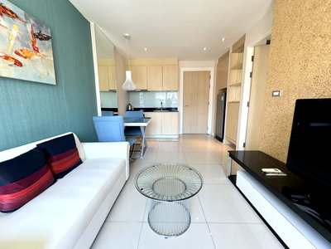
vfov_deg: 85.7
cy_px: 124
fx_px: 134
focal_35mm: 14
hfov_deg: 102.1
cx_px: 166
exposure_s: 1/99
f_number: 2.2
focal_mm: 2.22
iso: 125
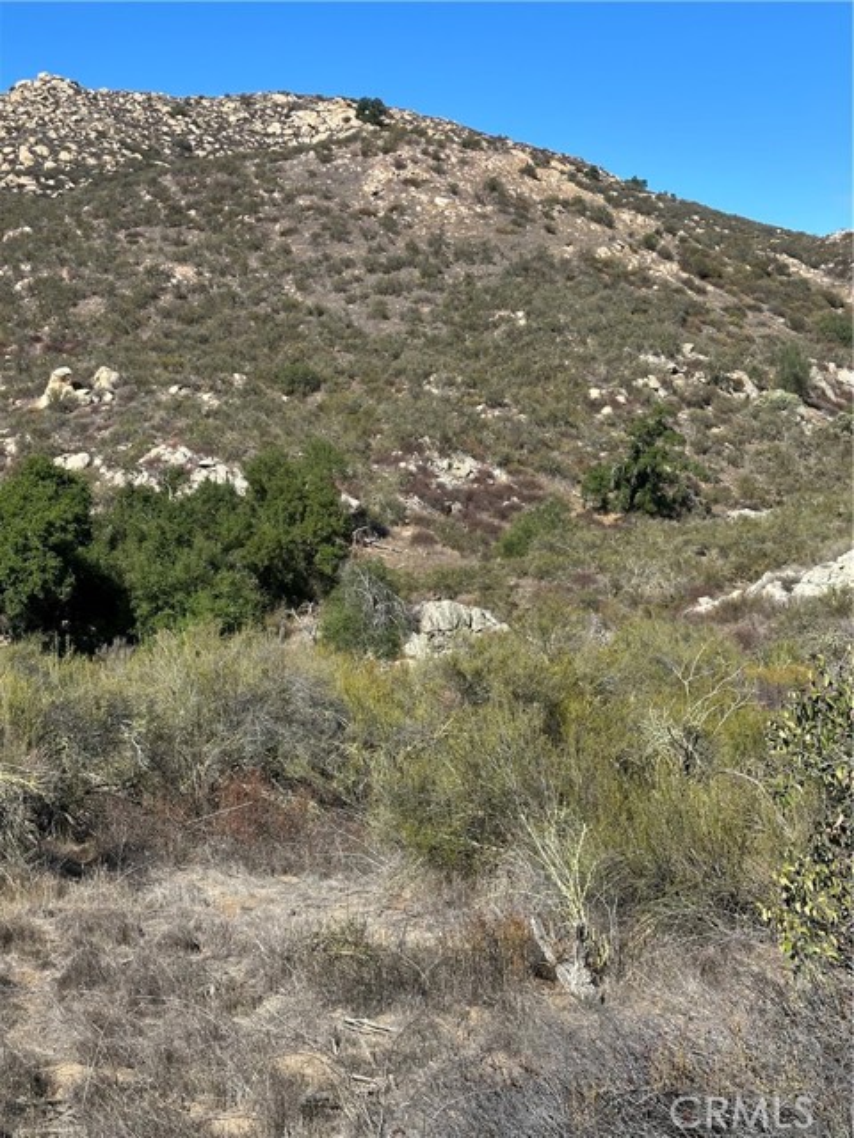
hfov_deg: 30.3
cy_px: 569
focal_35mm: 48
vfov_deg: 39.7
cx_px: 427
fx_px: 1579
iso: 64
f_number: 1.78
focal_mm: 6.86
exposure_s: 1/2732
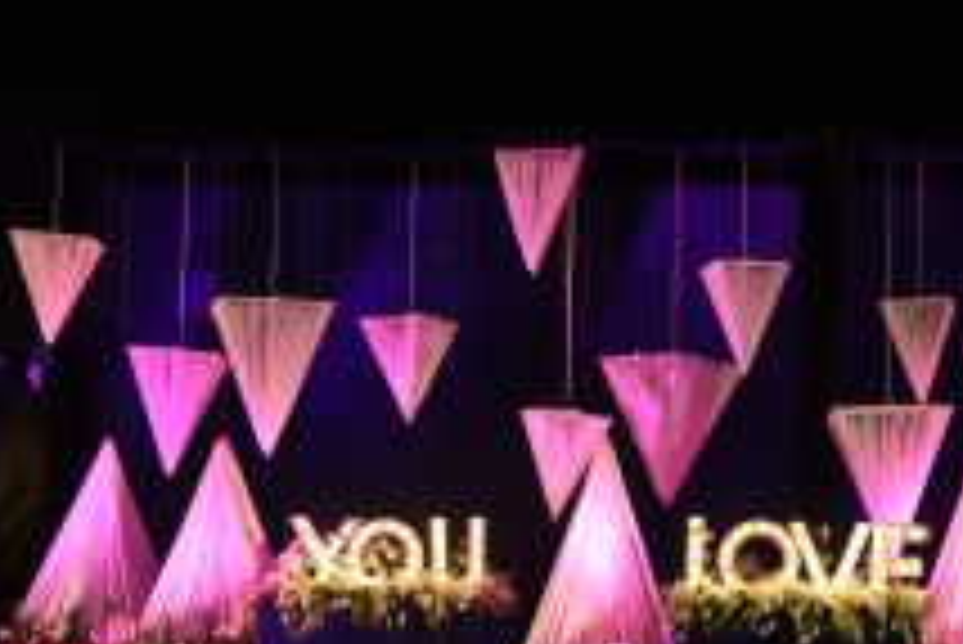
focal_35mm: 58
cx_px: 783
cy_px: 367
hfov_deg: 33.4
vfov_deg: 23.4
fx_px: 1552
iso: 1000
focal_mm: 31
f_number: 4.5
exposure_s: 1/100
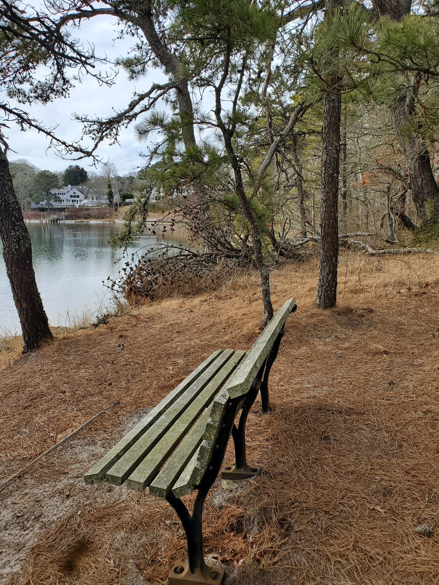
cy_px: 292
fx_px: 440
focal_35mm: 26
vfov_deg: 67.3
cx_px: 220
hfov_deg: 53.1
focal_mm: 4.3
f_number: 2.4
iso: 50
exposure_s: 1/790
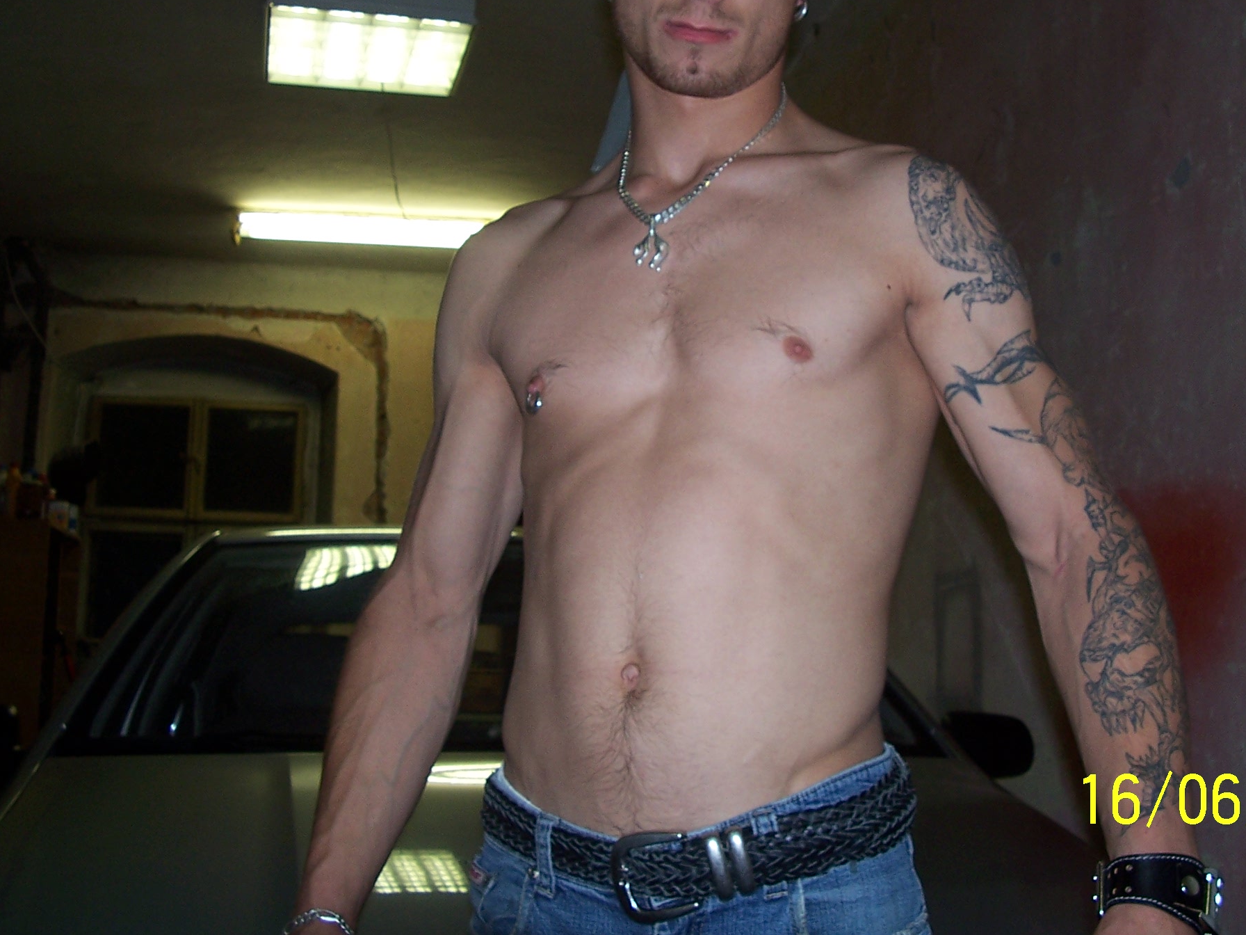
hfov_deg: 42.0
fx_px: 1620
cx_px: 698
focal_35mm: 45
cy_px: 348
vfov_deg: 32.0
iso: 80
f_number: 2.8
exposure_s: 1/60
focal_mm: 6
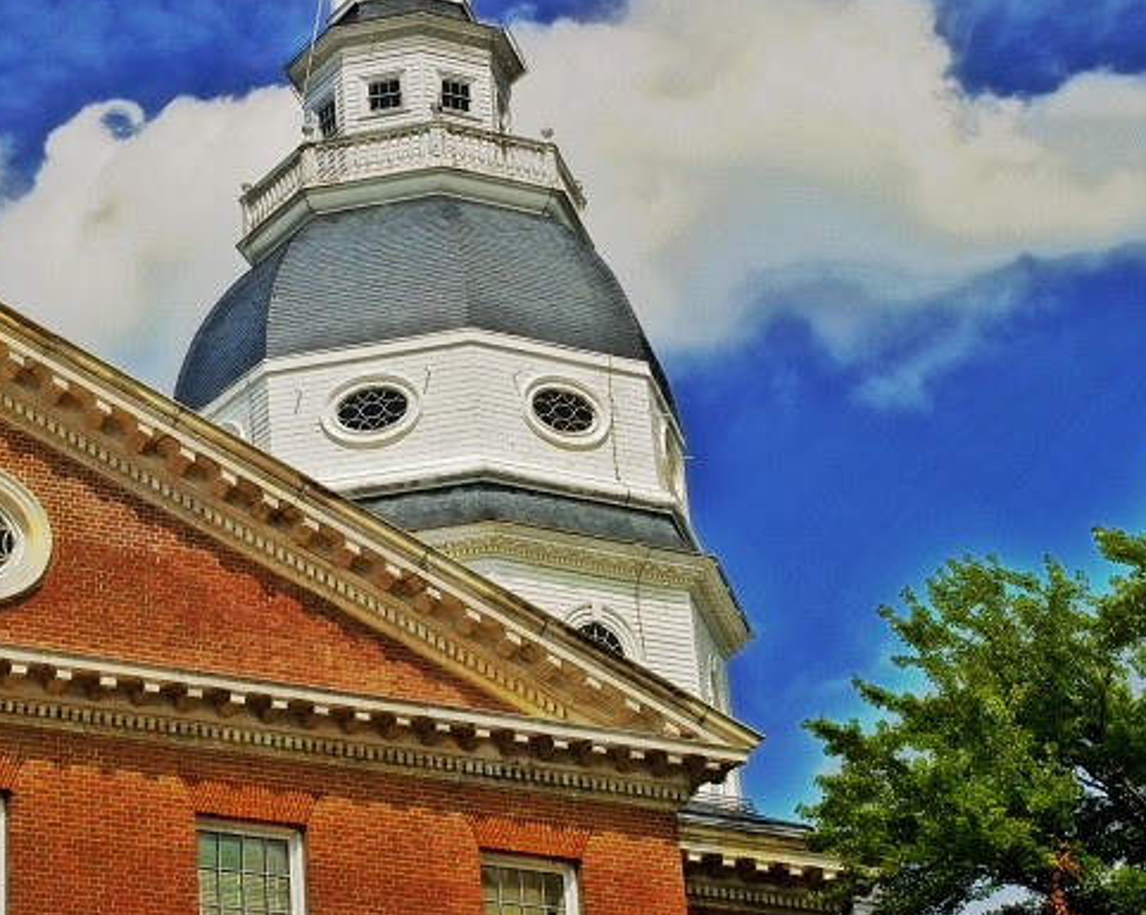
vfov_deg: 15.0
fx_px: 3457
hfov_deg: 18.7
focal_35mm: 102
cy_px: 270
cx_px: 262
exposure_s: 1/125
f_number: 11
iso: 125
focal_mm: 40
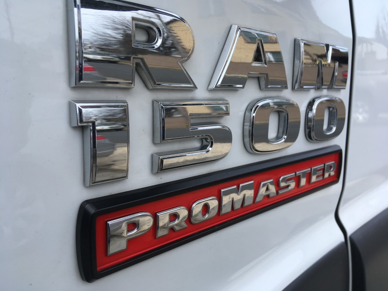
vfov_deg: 48.2
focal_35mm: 29
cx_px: 194
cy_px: 146
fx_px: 325
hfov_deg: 61.7
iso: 25
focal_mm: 4.15
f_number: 2.2
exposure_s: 1/686
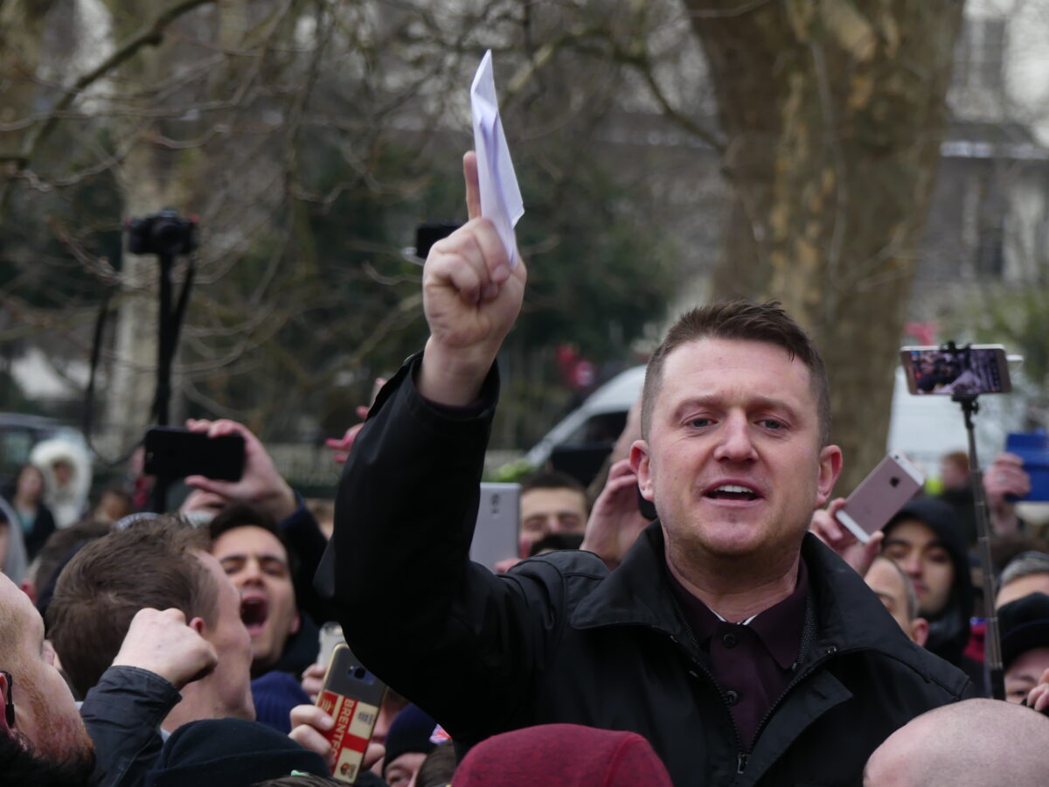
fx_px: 6818
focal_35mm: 225
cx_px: 524
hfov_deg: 8.8
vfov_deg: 6.6
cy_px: 394
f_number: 2.8
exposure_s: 1/125
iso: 100
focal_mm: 40.4
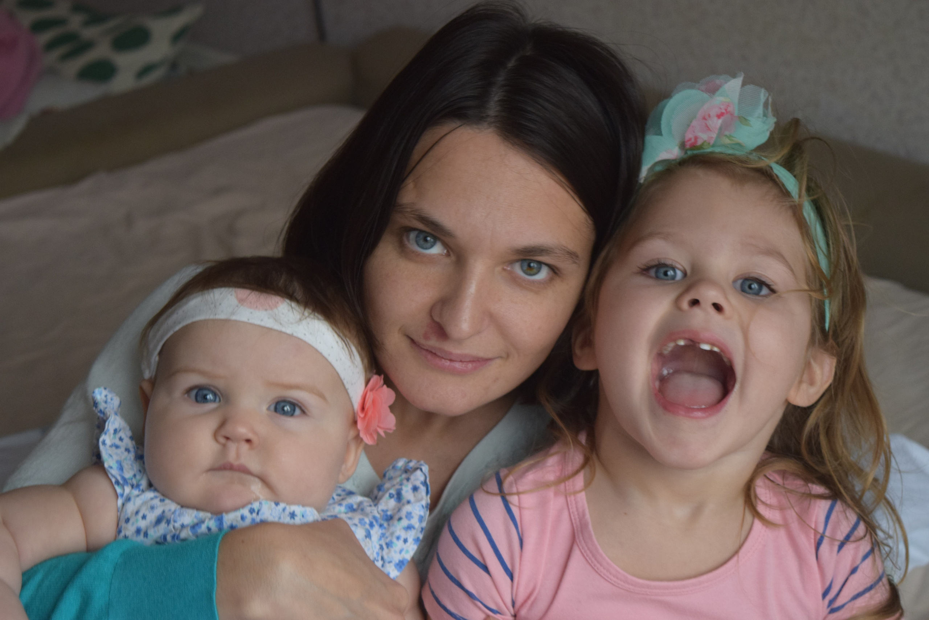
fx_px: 2013
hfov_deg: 26.0
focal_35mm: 78
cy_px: 310
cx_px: 464
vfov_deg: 17.5
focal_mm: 52
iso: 1250
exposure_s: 1/60
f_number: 5.6
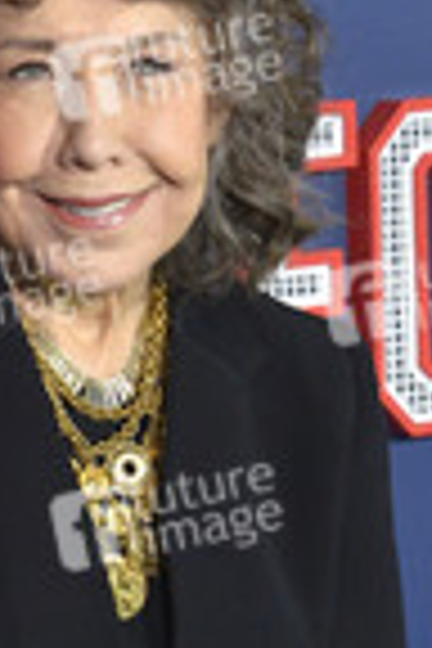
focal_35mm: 328
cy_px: 405
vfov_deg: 6.3
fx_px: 5904
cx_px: 45
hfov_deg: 4.2
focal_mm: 105
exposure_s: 1/320
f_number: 6.3
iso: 2000
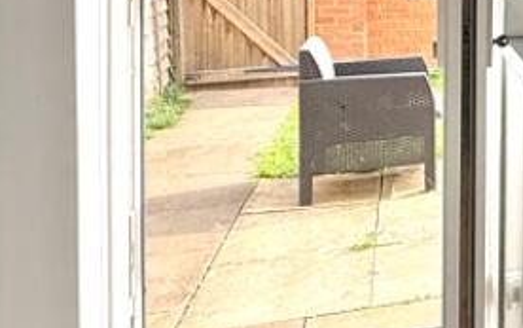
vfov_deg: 22.0
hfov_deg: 27.8
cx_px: 743
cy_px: -57
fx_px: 785
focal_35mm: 55
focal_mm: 2.22
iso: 64
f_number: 2.2
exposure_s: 1/298
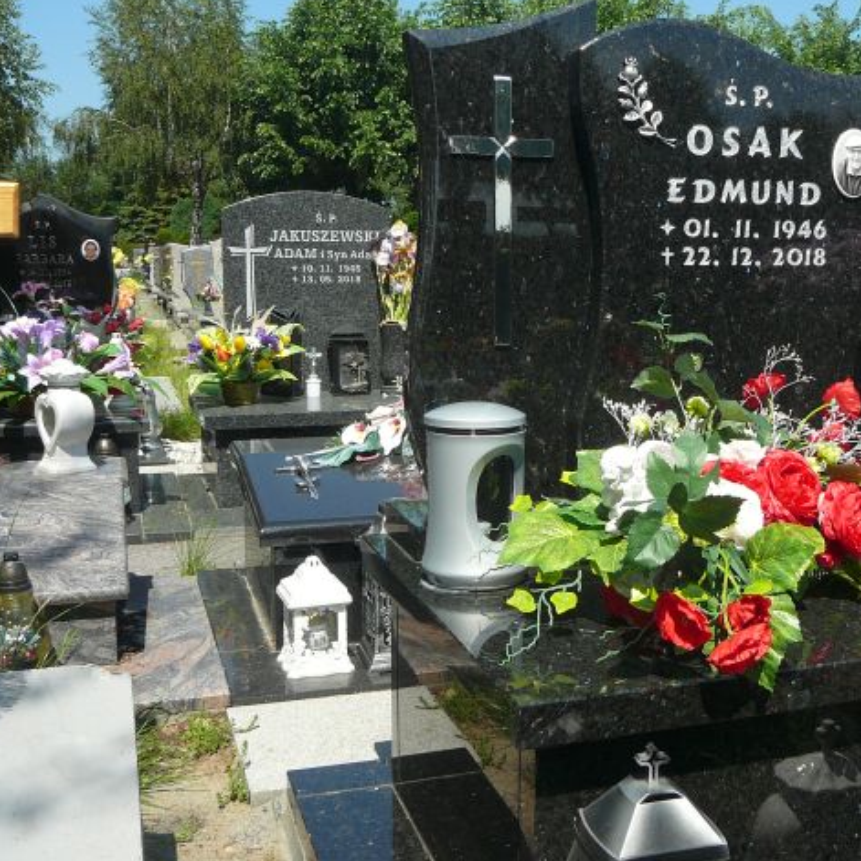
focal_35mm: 42
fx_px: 1182
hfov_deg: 39.6
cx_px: 569
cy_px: 424
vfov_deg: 40.0
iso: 80
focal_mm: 5.2
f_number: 5
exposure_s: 1/400
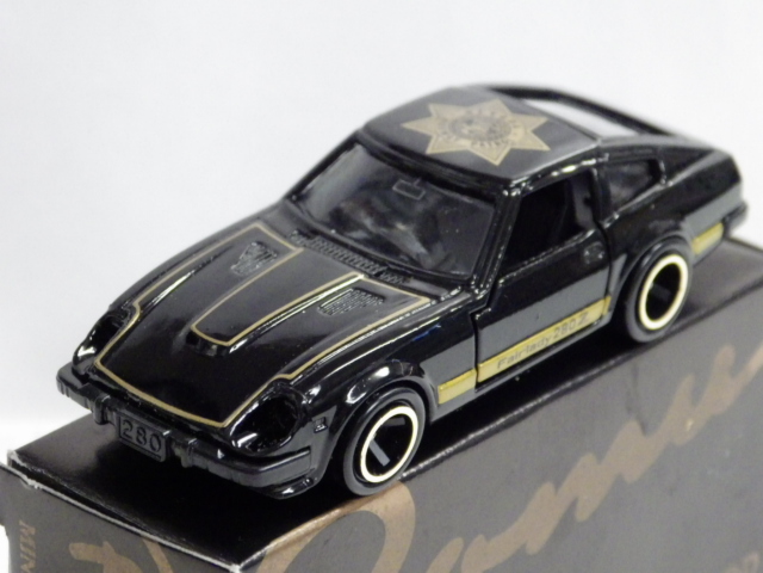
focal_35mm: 169
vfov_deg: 8.8
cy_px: 286
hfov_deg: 11.7
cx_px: 382
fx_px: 3725
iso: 1600
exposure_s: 1/40
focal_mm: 30.4
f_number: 5.3
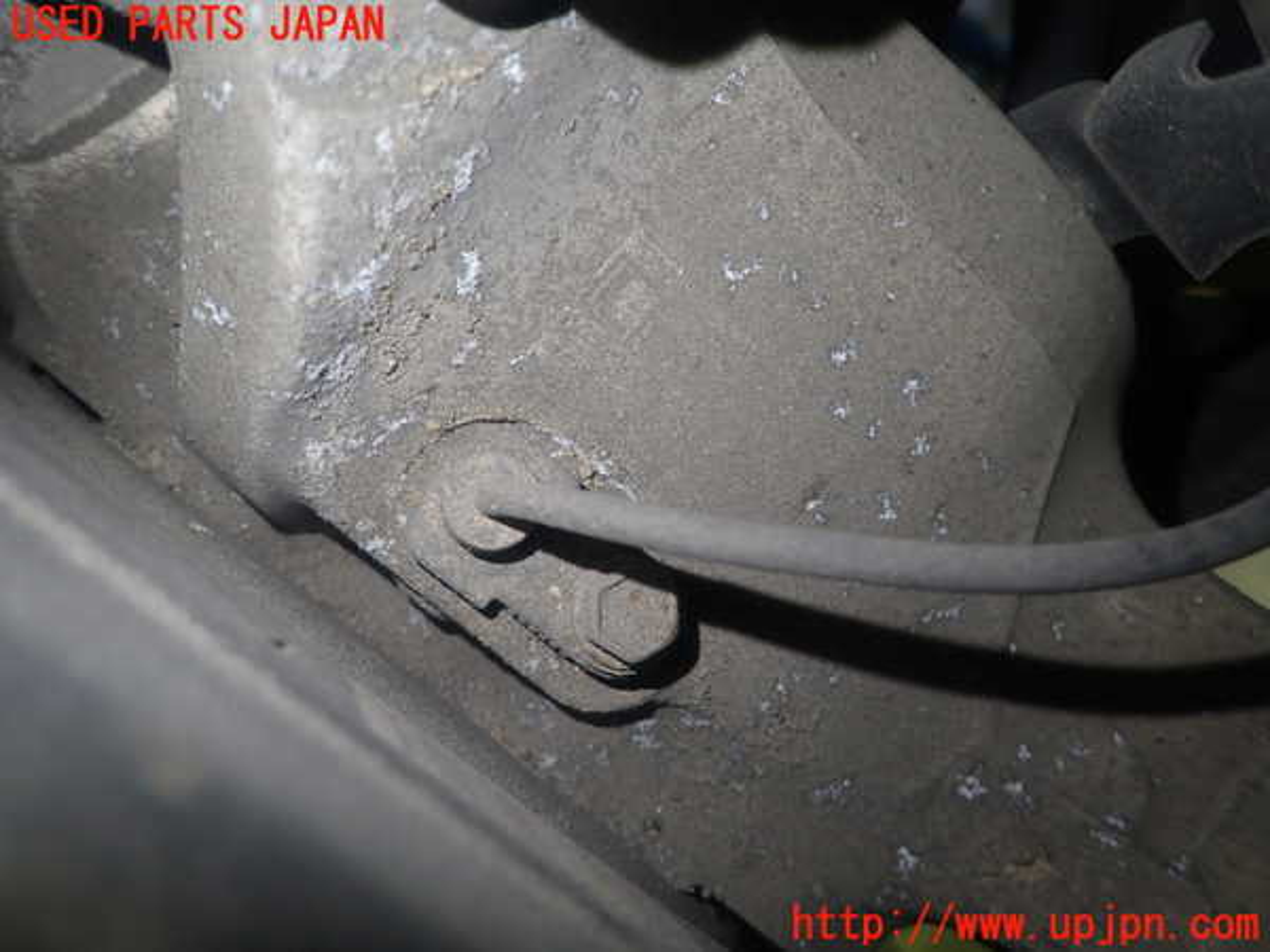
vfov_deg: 54.9
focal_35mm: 25
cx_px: 635
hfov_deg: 69.4
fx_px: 917
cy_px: 476
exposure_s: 1/50
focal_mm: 4.5
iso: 200
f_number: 2
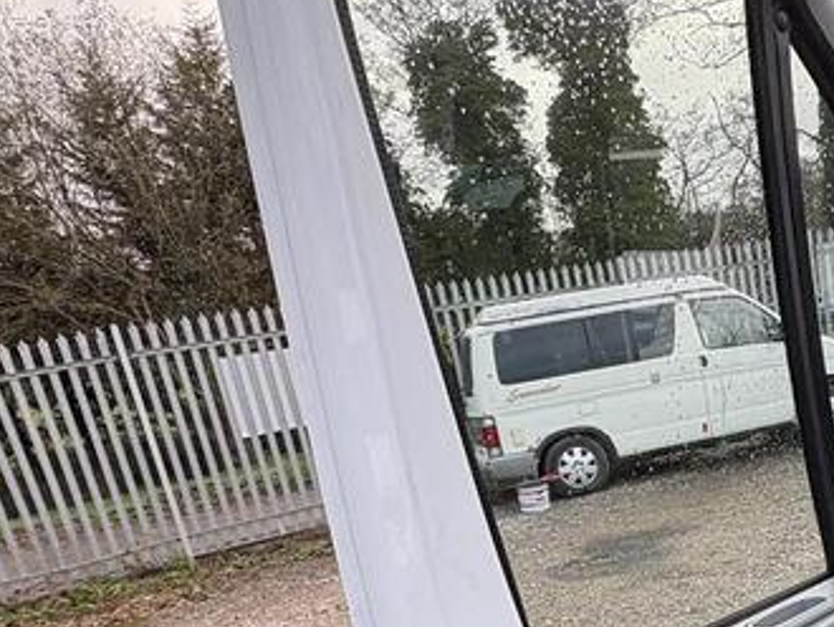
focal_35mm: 38
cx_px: 703
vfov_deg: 35.4
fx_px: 916
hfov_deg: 45.6
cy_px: 571
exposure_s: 1/204
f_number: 2.2
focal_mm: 2.22
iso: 40
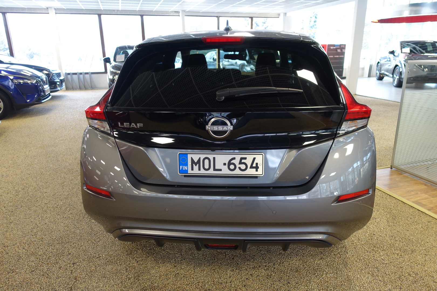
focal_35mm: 24
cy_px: 146
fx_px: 291
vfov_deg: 53.1
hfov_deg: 73.7
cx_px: 218
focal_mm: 8.8
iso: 125
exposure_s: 1/30
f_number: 2
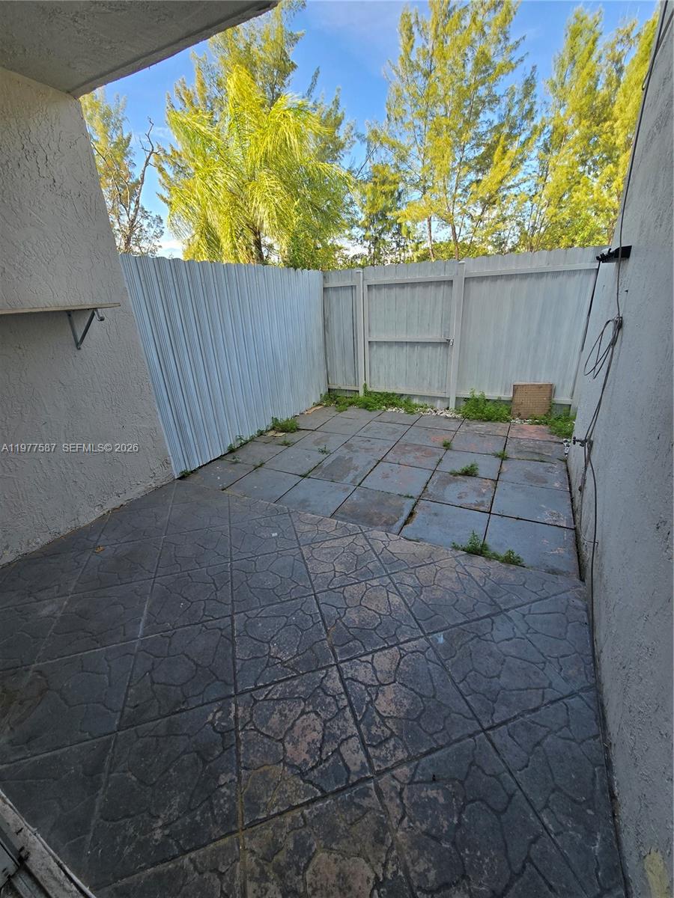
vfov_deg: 106.2
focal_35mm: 13
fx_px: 337
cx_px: 337
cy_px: 449
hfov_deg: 89.9
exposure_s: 1/516
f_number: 2.2
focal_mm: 2.2
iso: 50
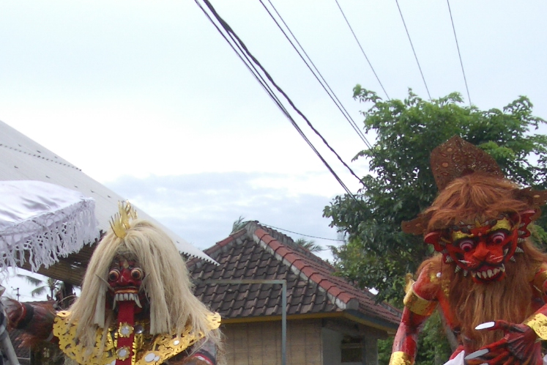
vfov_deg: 16.8
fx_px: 1185
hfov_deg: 26.0
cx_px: 305
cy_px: 424
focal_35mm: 78
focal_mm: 5.8
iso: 50
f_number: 2.6
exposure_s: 1/640
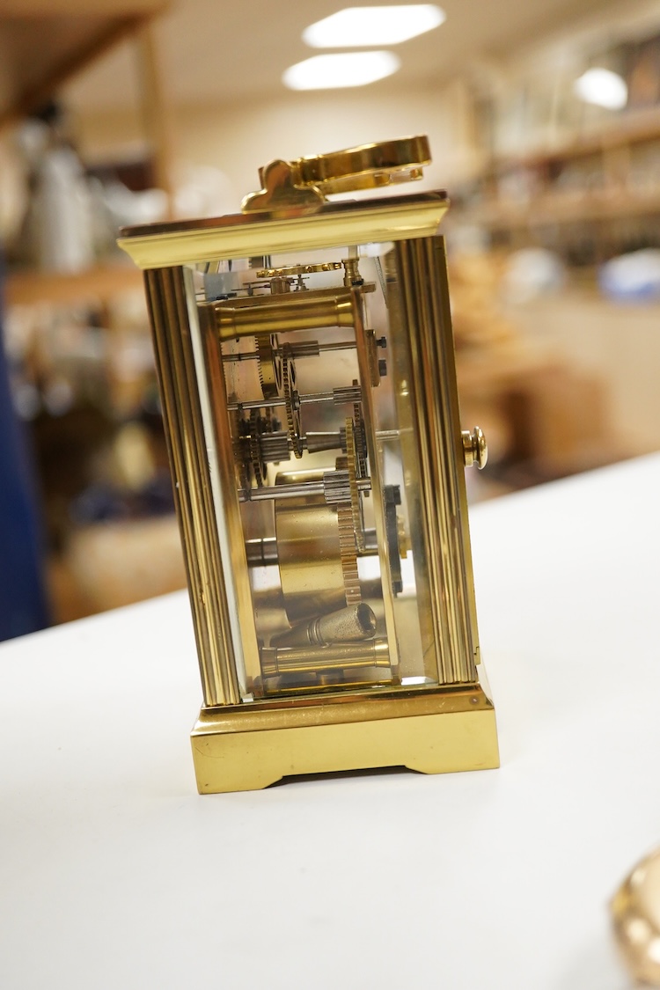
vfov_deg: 43.6
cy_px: 495
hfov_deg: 29.9
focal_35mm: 45
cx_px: 330
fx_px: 1237
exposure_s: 1/320
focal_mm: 30
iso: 2500
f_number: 3.5
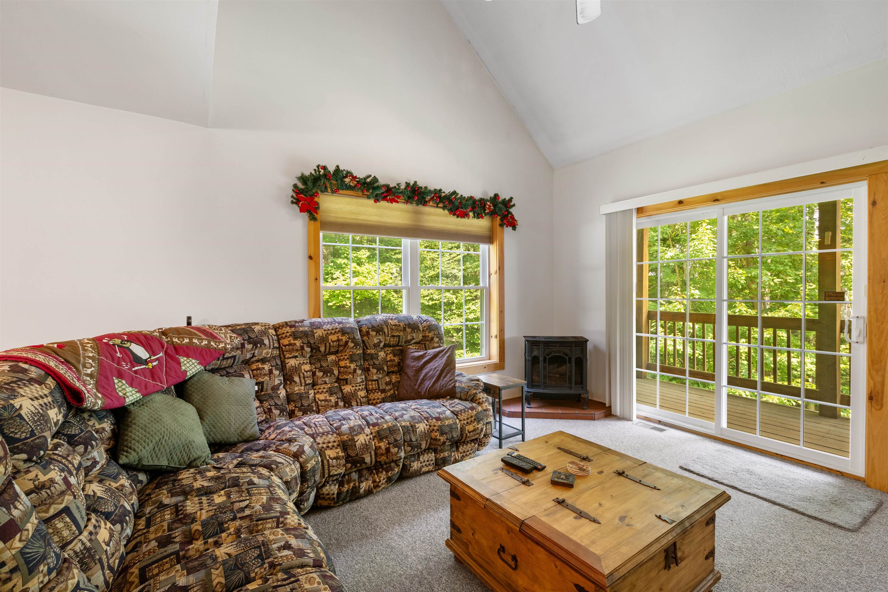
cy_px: 296
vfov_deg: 77.3
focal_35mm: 15
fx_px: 370
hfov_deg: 100.4
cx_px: 444
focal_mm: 10
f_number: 8
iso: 100
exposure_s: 1/4
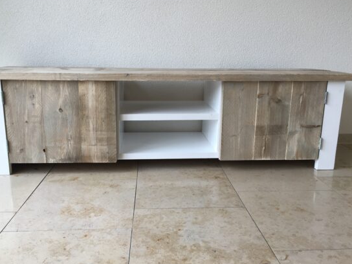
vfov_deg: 44.1
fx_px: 325
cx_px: 169
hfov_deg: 56.8
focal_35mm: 32
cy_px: 126
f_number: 2.2
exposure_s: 1/50
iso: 25
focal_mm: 4.15
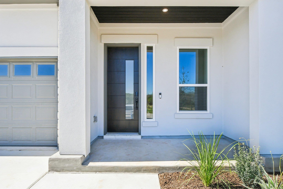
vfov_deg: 67.4
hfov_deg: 90.0
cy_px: 94
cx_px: 142
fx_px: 141
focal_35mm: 18
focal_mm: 12
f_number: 8
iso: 400
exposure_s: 1/800
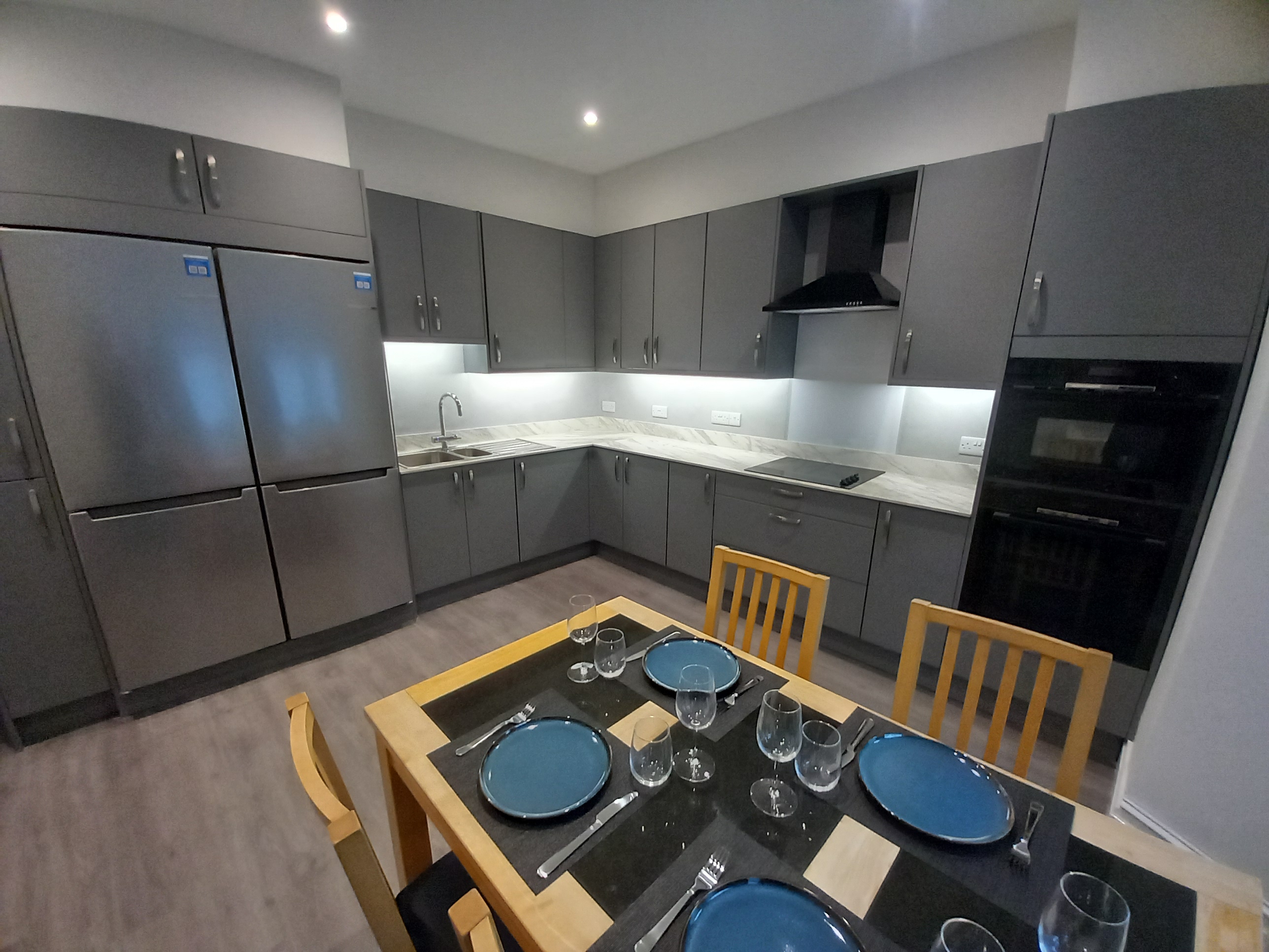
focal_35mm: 13
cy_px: 476
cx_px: 634
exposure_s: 1/33
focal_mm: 1.13
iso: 200
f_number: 2.2
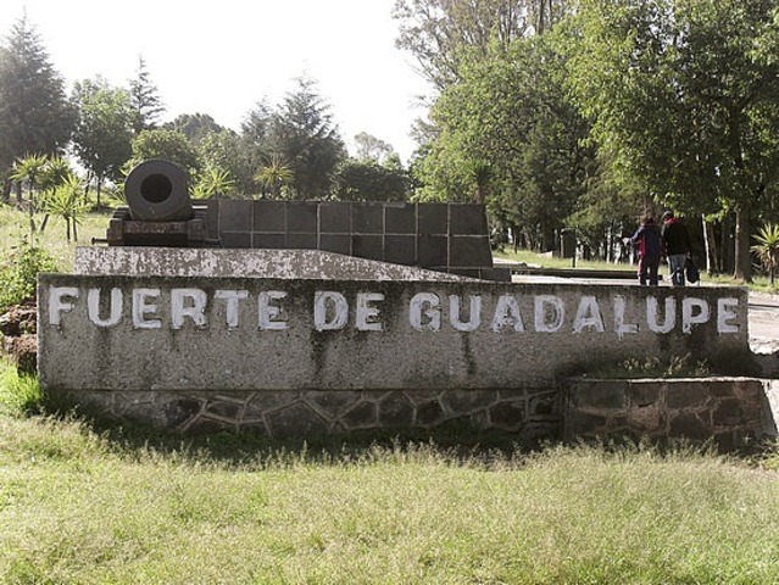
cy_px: 292
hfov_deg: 38.9
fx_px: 1103
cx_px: 390
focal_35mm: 49
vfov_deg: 29.7
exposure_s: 1/350
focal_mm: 8.7
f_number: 3.9
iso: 100
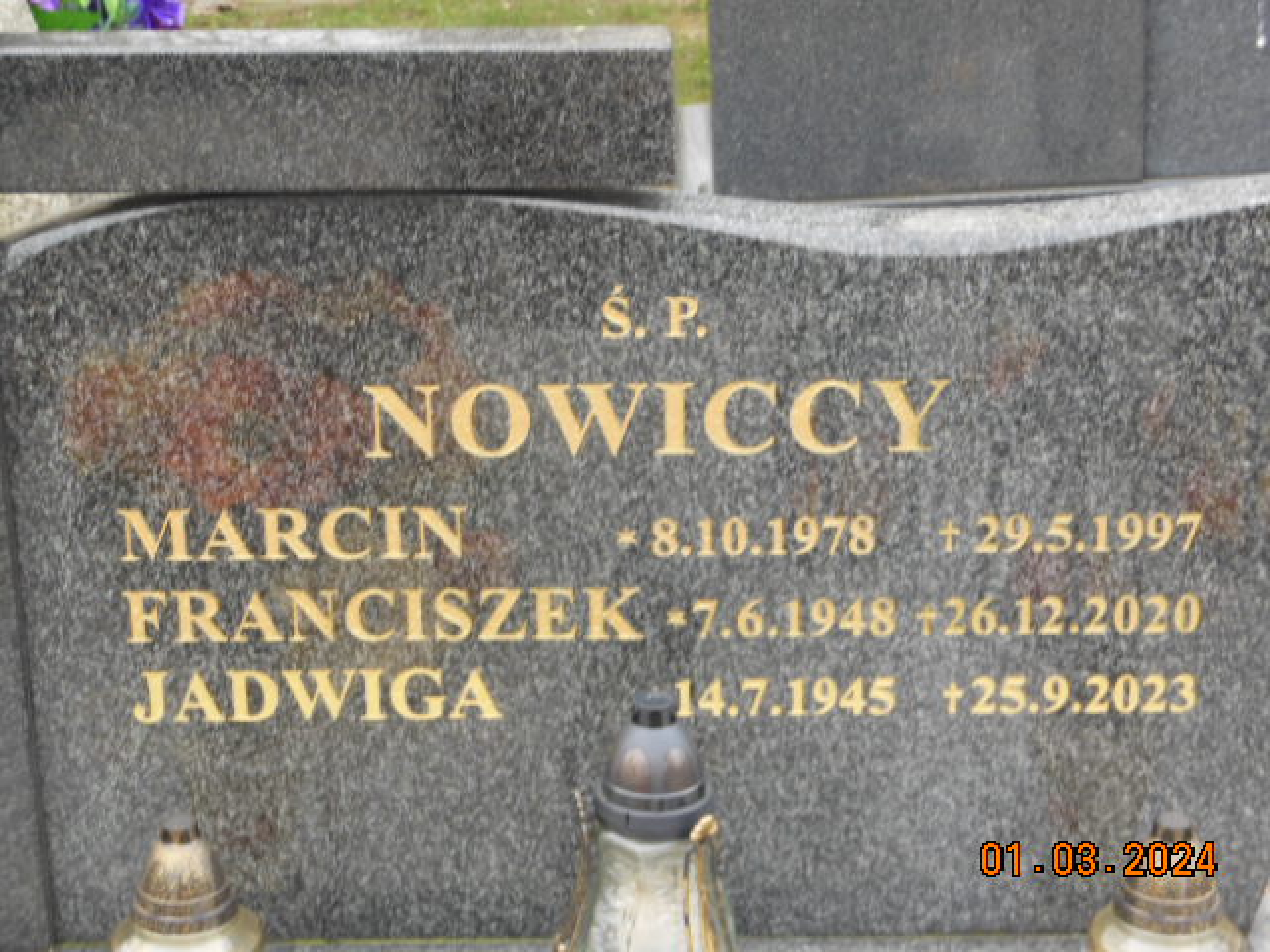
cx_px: 635
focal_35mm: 76
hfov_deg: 25.7
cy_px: 476
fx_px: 2788
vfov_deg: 19.4
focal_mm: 13.6
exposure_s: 1/60
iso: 125
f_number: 4.4
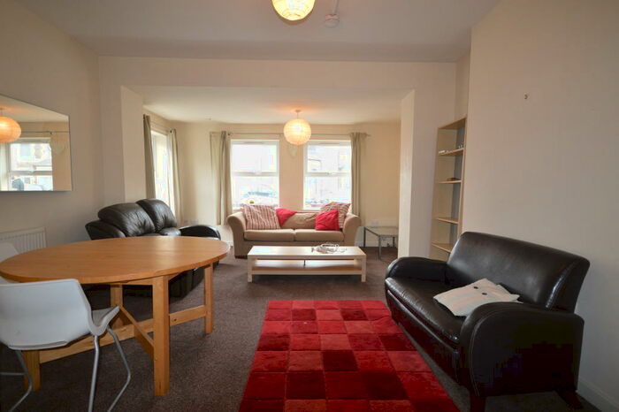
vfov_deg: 67.3
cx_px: 310
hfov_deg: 90.0
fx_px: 309
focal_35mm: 18
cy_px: 206
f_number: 4.5
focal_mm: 12
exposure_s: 1/60
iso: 640
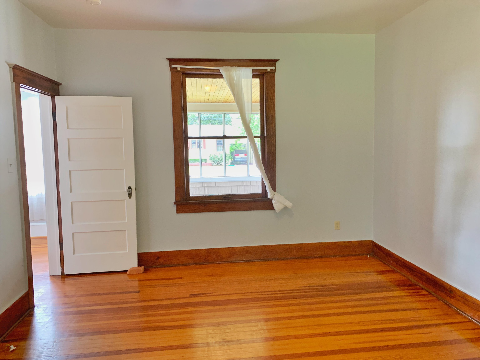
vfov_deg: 53.1
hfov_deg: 67.3
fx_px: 361
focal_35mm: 26
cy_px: 180
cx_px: 240
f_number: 1.8
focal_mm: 4.25
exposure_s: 1/60
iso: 200
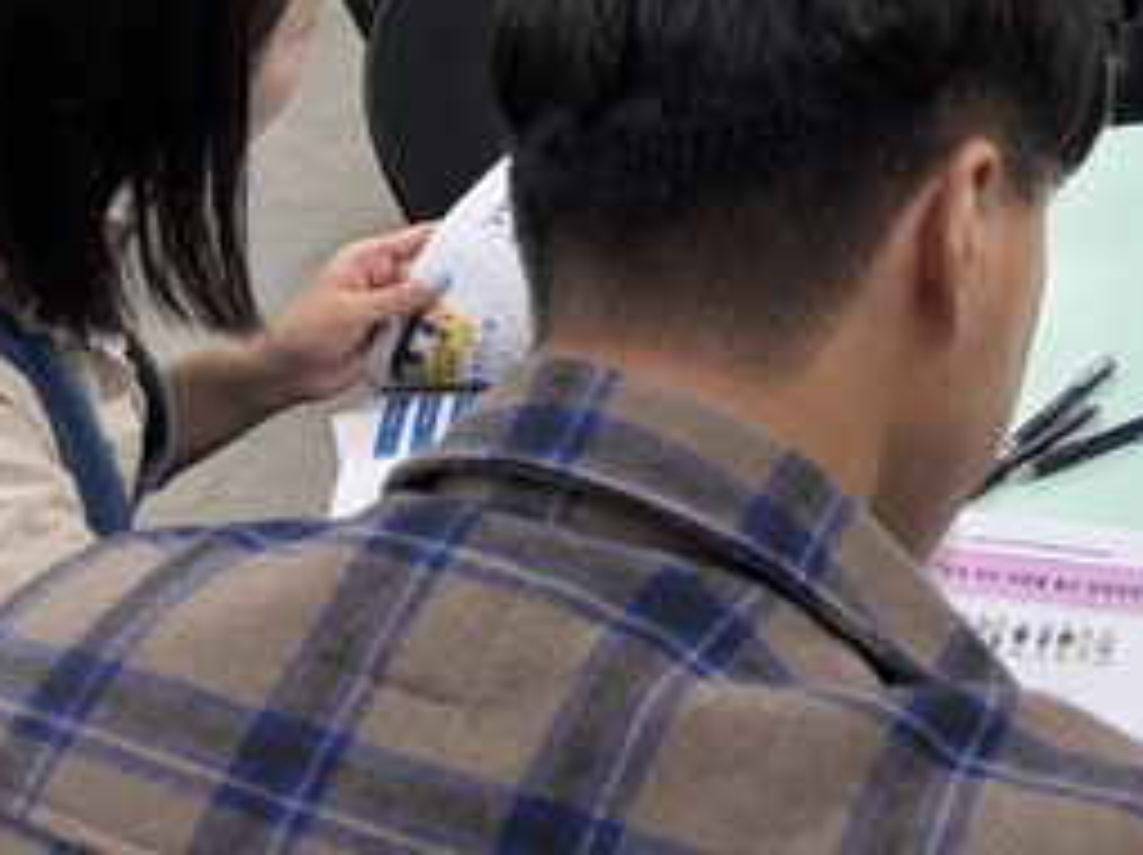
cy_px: -313
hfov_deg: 22.5
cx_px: 1372
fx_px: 2639
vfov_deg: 17.1
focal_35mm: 80
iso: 80
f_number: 1.6
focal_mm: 5.96
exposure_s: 1/120
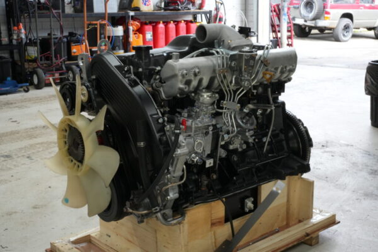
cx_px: 189
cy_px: 126
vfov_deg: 28.6
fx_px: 493
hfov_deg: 41.9
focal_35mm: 47
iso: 3200
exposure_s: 1/30
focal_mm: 47
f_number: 22
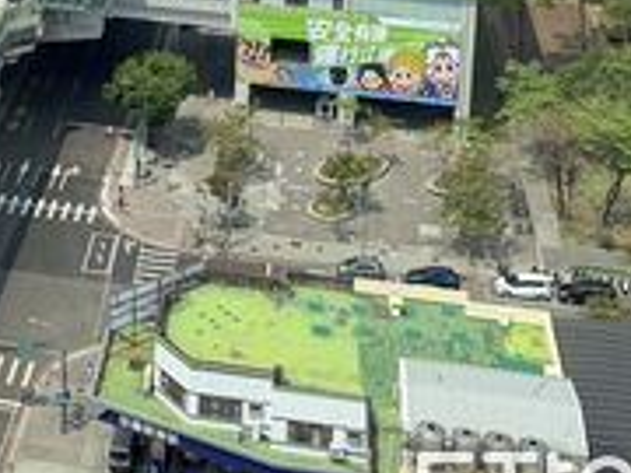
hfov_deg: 23.4
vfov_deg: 16.8
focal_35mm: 80
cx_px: 4
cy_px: -235
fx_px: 1458
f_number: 1.78
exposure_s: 1/1585
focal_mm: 6.76
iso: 80
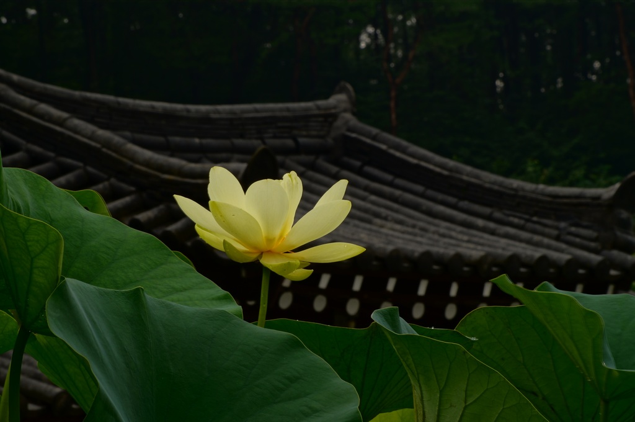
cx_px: 318
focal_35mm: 165
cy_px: 211
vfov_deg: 8.3
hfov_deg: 12.5
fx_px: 2907
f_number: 22
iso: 100
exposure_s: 1/25
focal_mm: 110
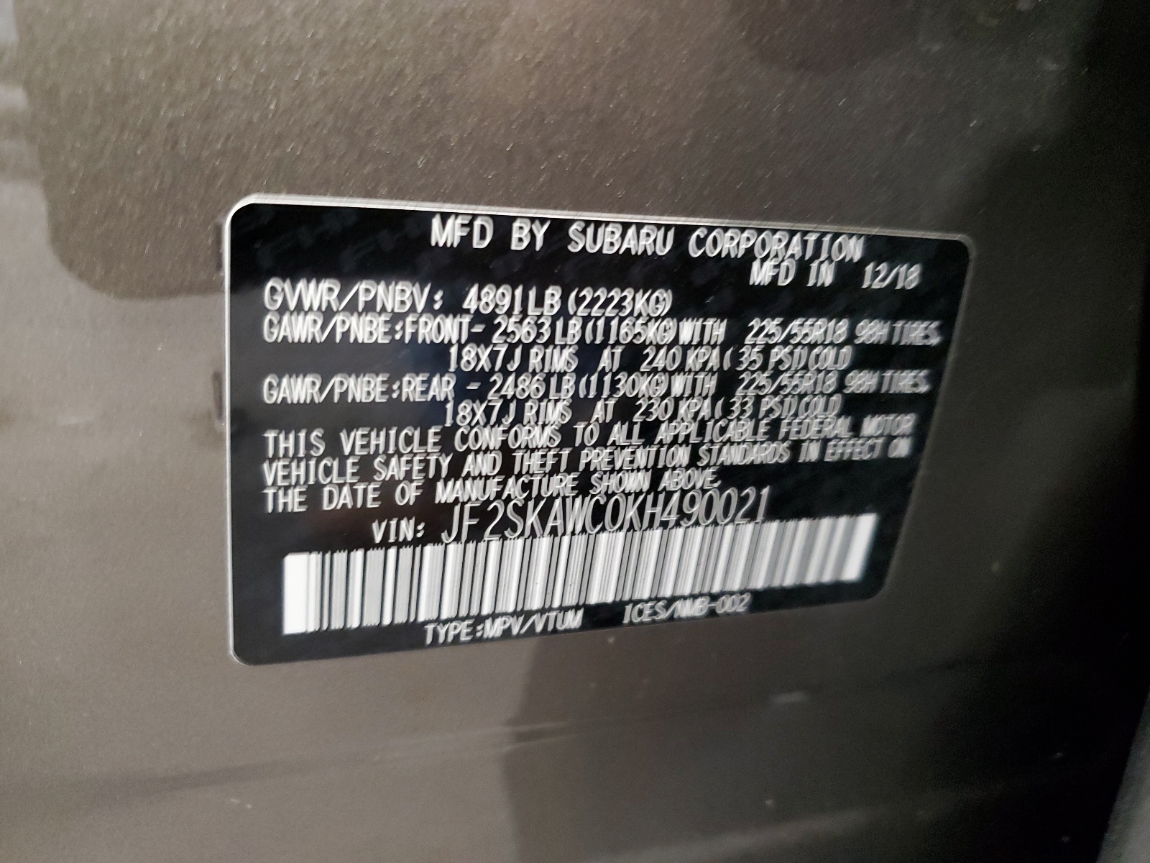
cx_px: 575
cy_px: 432
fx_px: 864
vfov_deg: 53.1
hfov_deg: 67.3
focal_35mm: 26
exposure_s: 1/17
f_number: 1.5
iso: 319
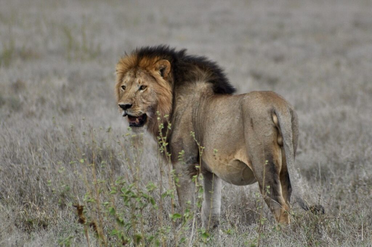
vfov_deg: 3.0
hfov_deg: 4.6
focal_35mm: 450
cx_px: 186
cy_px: 124
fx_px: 4644
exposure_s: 1/2000
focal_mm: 300
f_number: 5.6
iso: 400
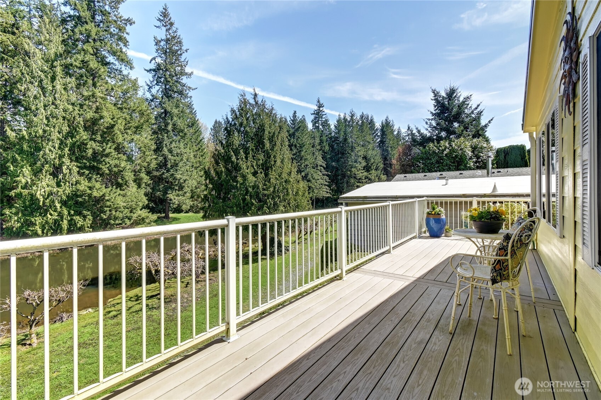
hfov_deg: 100.4
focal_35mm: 15
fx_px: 250
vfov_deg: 77.3
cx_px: 300
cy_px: 200
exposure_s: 1/40
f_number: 11
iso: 320
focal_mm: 10
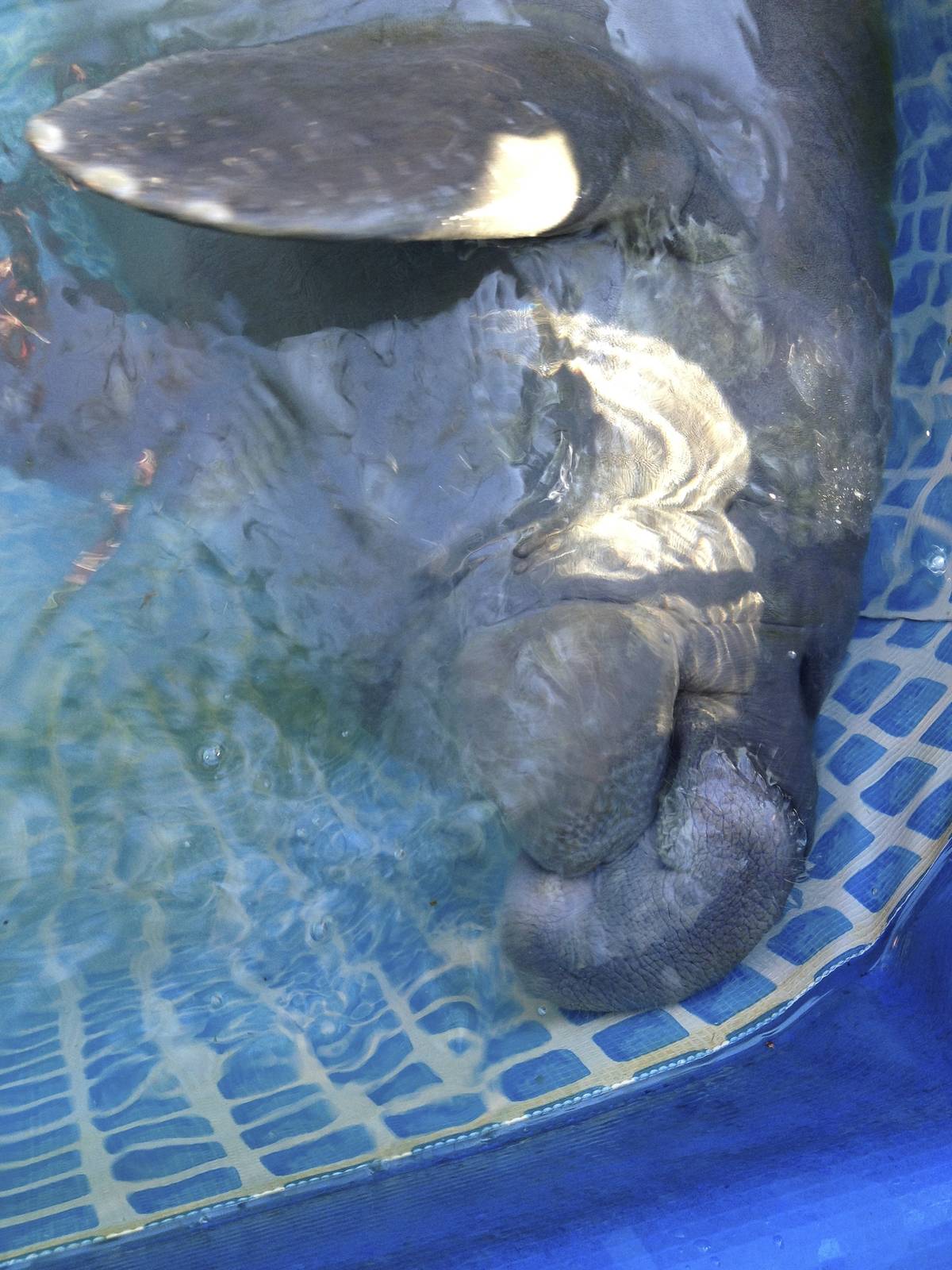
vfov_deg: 52.6
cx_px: 476
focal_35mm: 35
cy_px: 635
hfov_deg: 40.7
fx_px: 1283
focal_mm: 4.28
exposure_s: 1/60
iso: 64
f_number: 2.4
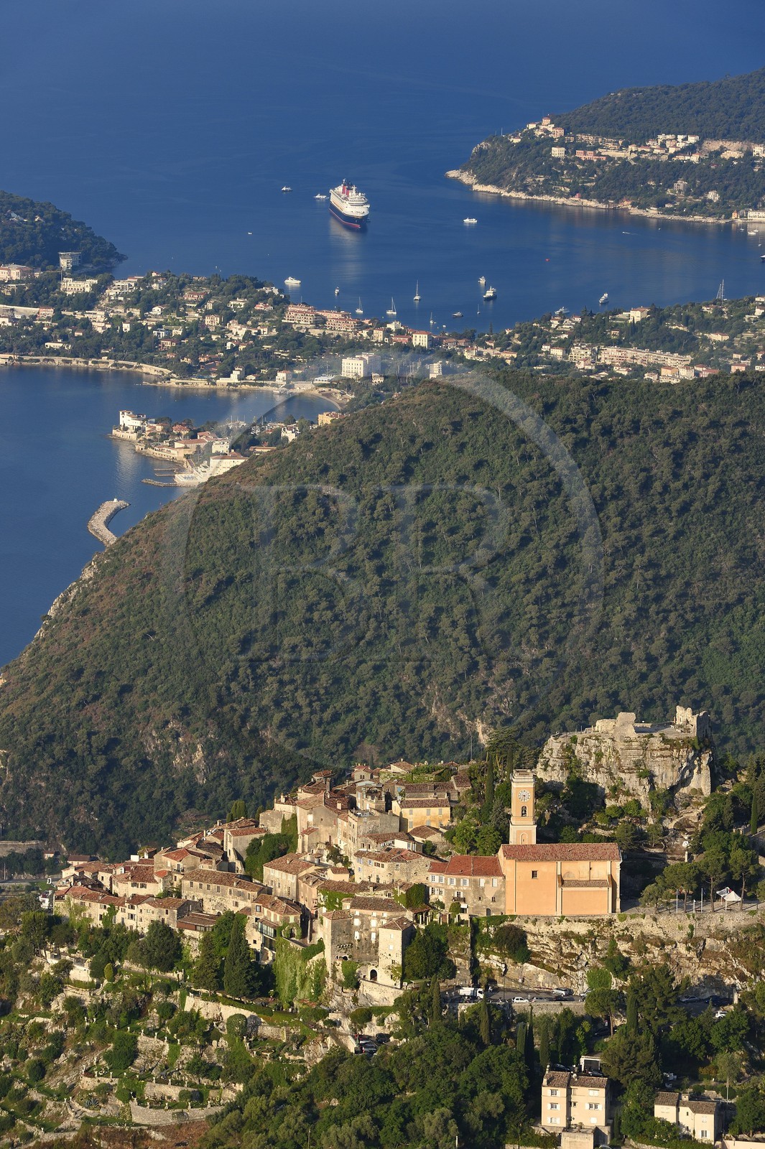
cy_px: 574
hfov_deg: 8.8
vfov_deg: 13.3
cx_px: 382
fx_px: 4946
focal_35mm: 155
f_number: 11
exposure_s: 1/250
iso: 200
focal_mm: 155
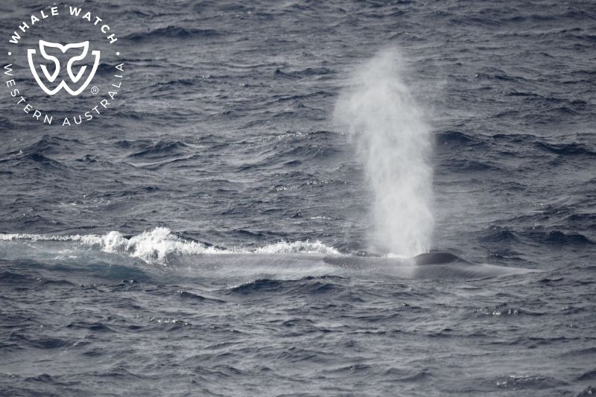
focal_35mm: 600
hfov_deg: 3.4
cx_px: 298
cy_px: 198
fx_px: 9931
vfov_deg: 2.3
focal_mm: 600
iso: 1000
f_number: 6.3
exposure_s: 1/8000
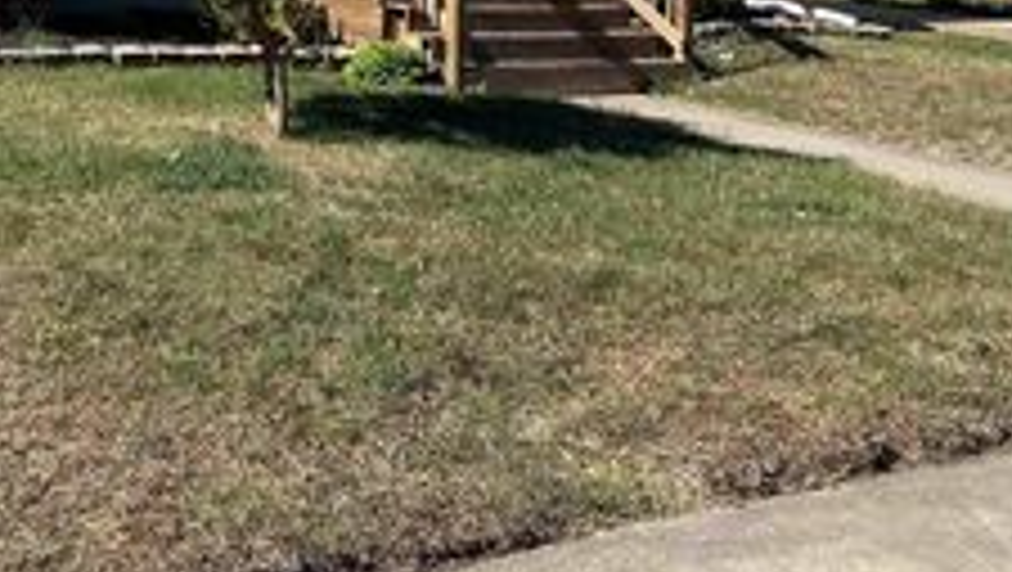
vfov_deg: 19.0
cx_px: 27
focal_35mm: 58
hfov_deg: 33.3
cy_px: -205
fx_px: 1558
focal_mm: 6.86
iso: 80
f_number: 1.78
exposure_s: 1/3717
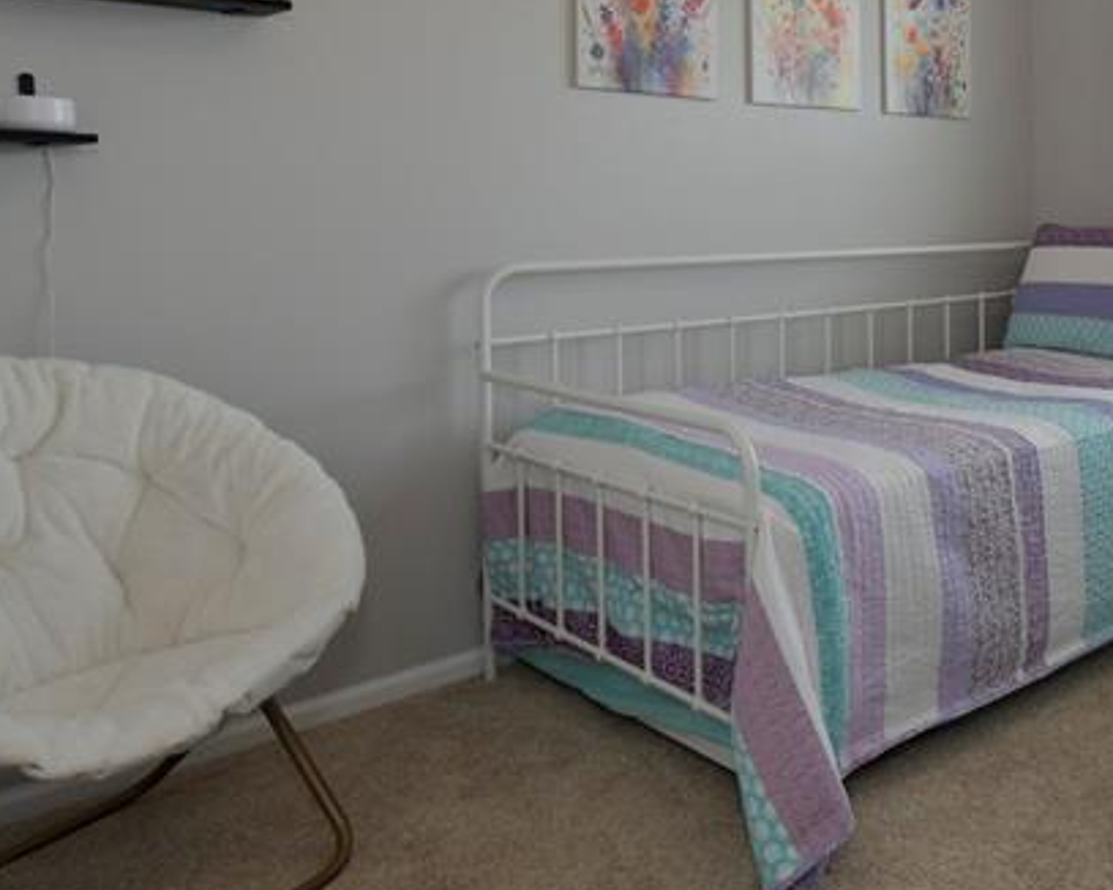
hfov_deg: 48.2
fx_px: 1087
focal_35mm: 33
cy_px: 243
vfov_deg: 43.4
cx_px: 1015
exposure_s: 1/160
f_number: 10
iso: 1250
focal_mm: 14
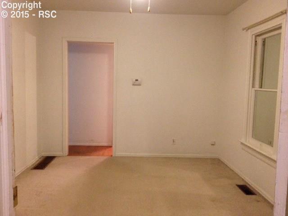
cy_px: 108
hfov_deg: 52.6
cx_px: 144
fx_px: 291
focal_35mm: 35
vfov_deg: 40.7
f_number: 2.4
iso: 320
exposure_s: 1/20
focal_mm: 4.28
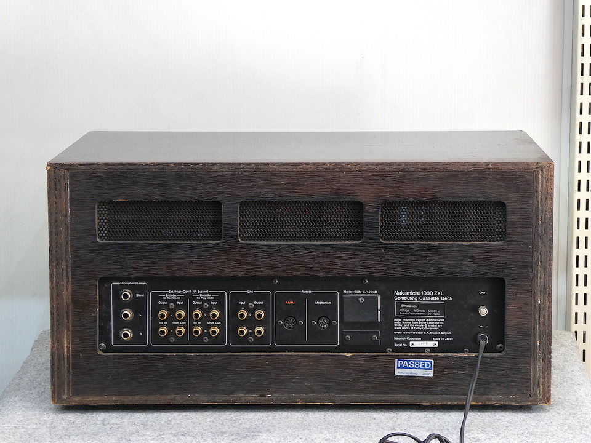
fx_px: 1810
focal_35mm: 106
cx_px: 296
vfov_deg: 14.0
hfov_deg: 18.5
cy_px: 222
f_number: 5.1
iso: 200
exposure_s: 1/15
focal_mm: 19
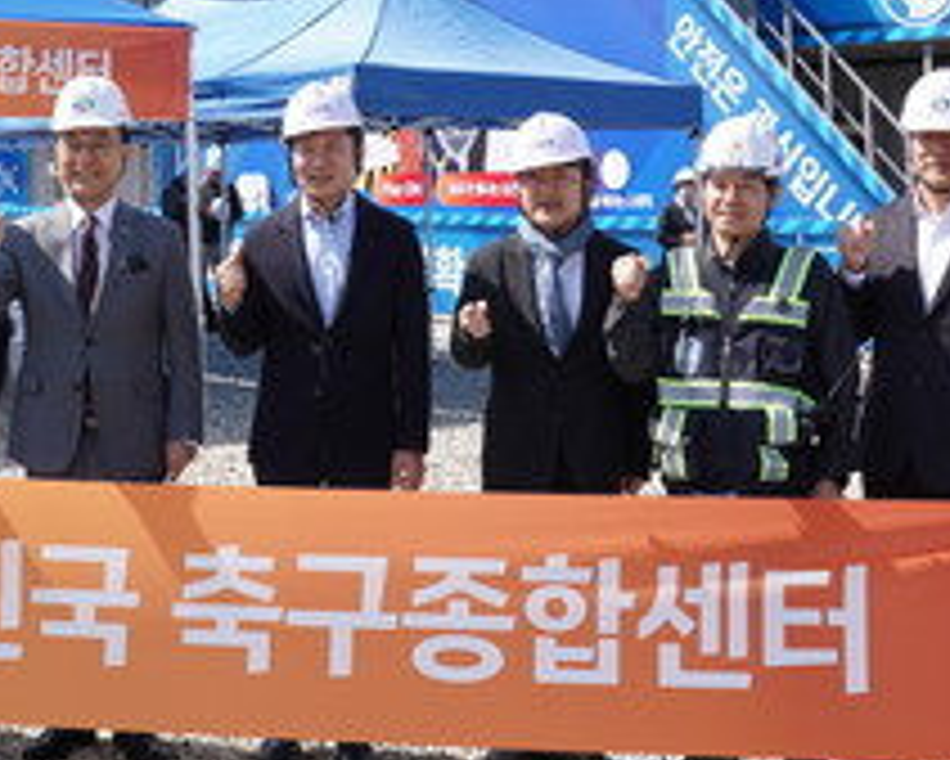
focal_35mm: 64
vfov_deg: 23.5
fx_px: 1800
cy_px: 142
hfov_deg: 28.7
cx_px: 153
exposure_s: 1/400
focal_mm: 24
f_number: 11
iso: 500
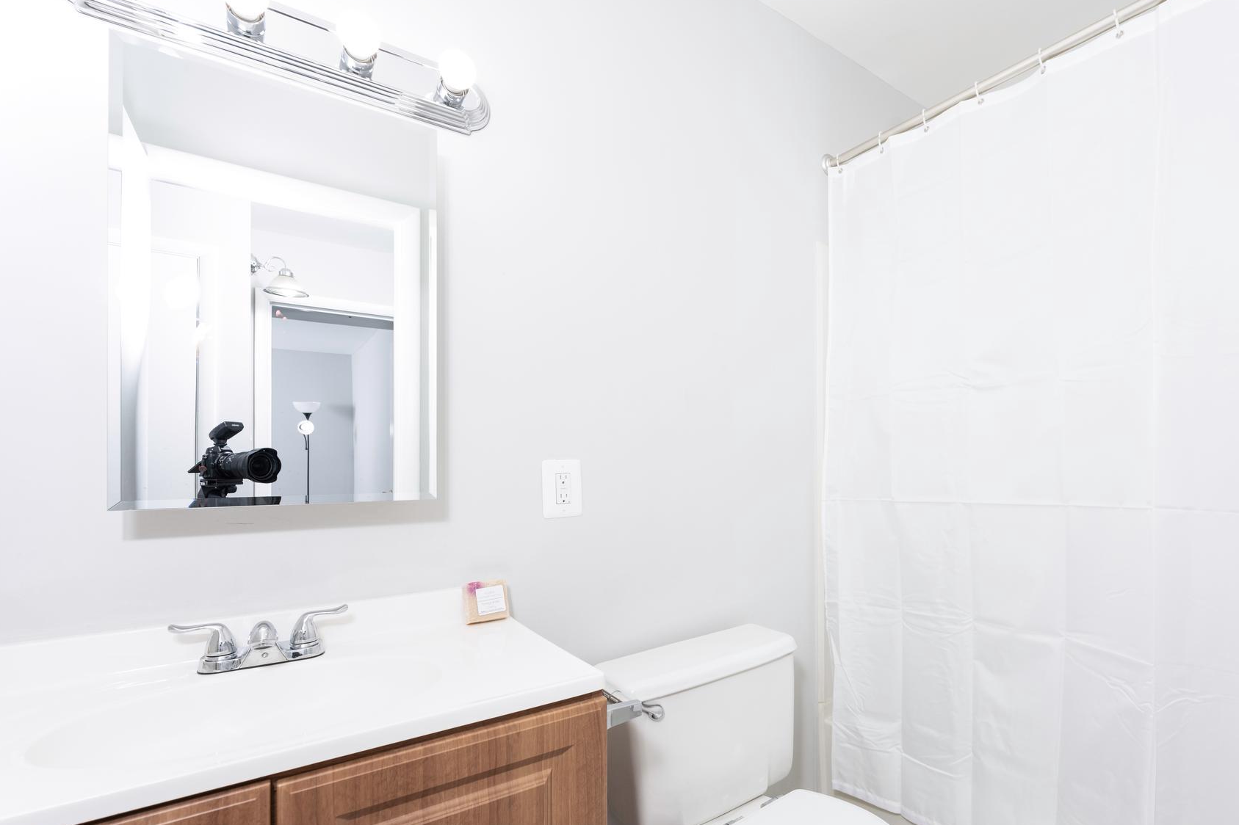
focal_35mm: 17
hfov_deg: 92.0
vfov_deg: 70.0
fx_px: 585
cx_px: 748
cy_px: 478
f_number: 7.1
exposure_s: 1/100
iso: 400
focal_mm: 14
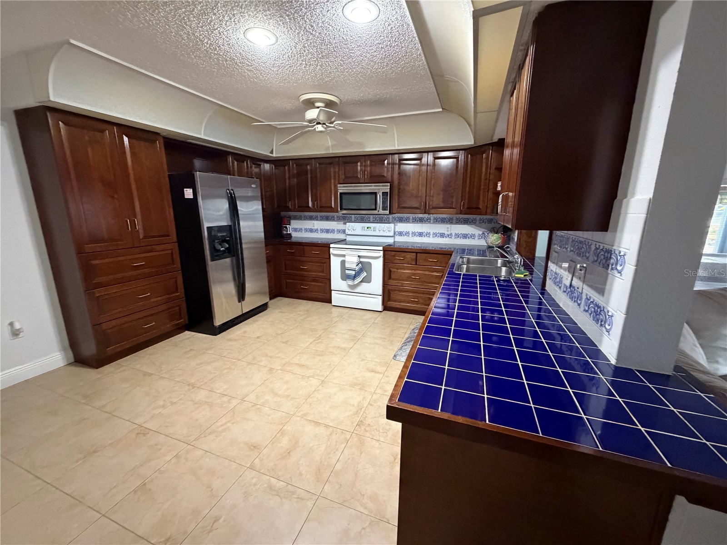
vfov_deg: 85.7
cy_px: 272
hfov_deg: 102.1
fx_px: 294
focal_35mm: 14
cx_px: 364
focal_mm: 2.22
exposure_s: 1/60
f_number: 2.2
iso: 1250
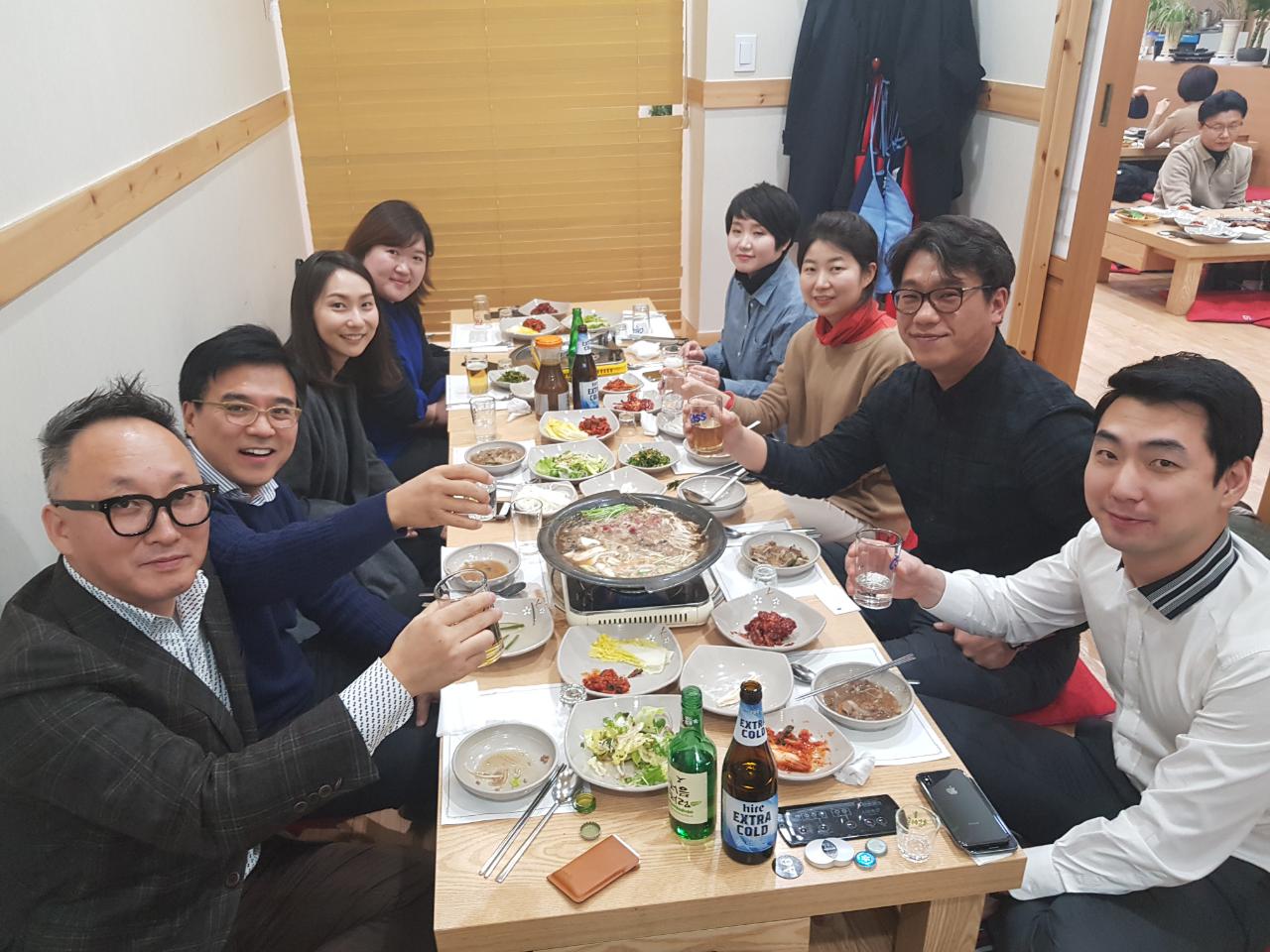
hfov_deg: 67.3
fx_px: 954
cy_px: 476
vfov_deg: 53.1
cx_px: 635
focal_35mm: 26
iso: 160
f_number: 1.7
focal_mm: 4.2
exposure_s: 1/30
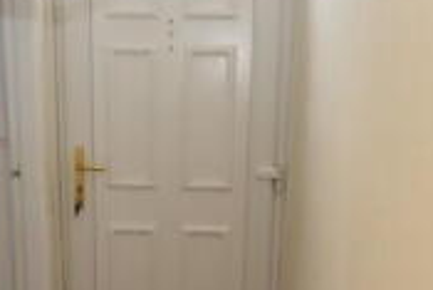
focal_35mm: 56
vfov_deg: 23.5
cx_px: 192
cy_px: 266
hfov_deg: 35.6
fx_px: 674
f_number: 3.5
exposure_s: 1/60
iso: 2000
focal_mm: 10
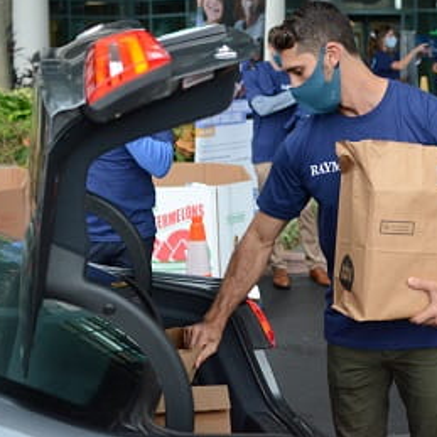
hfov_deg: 25.0
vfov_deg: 25.1
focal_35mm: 69
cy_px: 216
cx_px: 287
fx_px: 981
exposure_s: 1/1000
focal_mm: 35
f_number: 2.8
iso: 2500
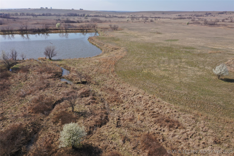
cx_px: 117
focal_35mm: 28
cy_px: 78
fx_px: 182
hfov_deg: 65.5
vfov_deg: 46.4
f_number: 11
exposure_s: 1/120
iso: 100
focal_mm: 10.26
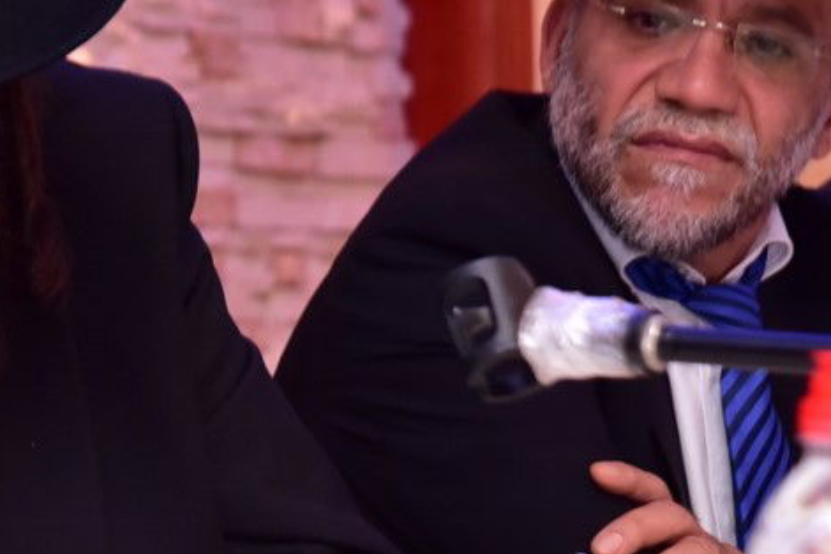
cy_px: 471
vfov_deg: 5.5
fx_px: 5770
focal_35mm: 250
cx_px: -39
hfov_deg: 8.2
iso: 1250
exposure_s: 1/125
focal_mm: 92
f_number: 6.3
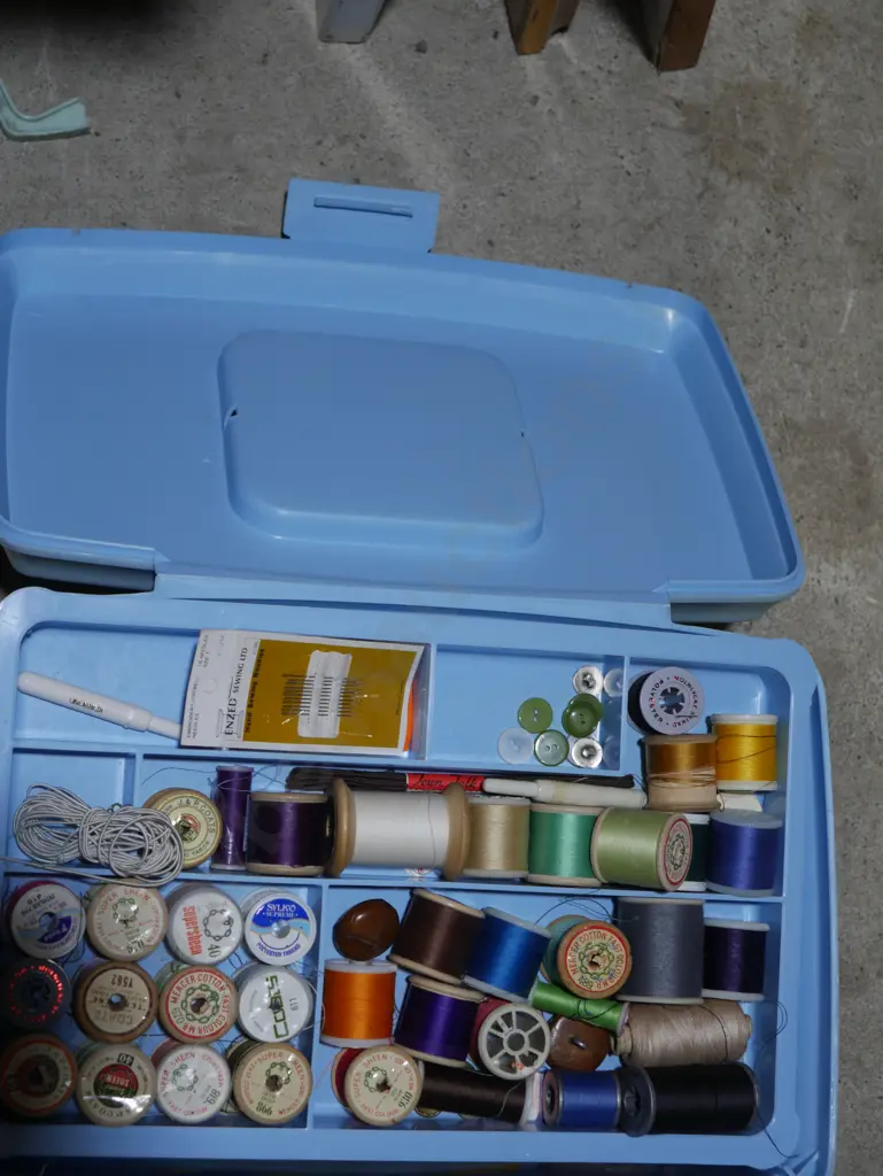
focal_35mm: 72
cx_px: 442
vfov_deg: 27.0
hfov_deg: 20.5
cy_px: 588
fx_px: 2447
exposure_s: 1/80
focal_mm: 36
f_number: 5.5
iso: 200
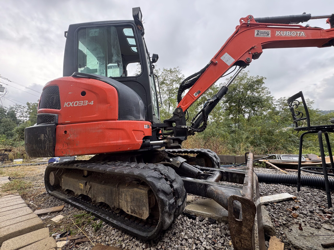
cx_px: 167
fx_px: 135
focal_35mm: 14
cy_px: 125
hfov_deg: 102.1
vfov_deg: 85.7
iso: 40
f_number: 2.2
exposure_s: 1/321
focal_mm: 2.22
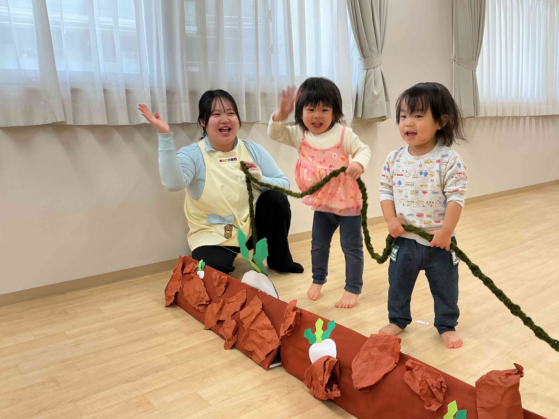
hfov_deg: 61.7
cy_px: 210
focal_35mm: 29
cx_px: 280
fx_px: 468
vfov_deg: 48.2
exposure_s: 1/120
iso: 50
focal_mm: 3
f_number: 1.8
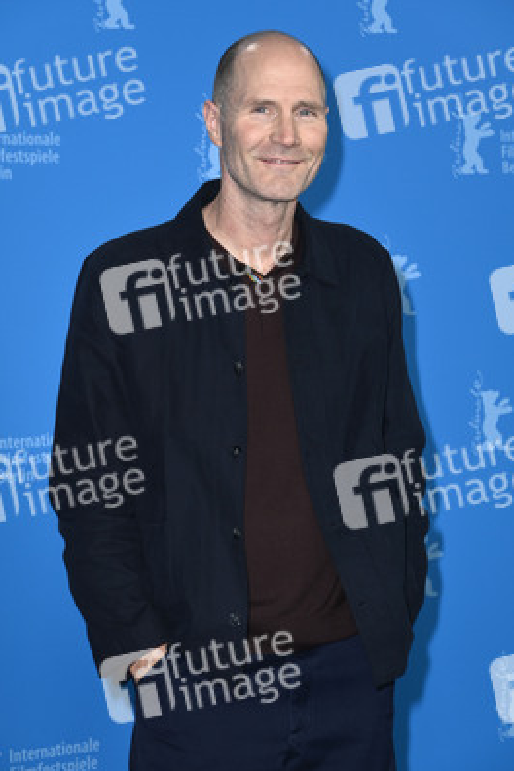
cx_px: 257
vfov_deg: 20.2
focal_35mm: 101
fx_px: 2163
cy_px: 386
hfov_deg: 13.6
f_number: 5.6
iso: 800
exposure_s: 1/250
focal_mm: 100
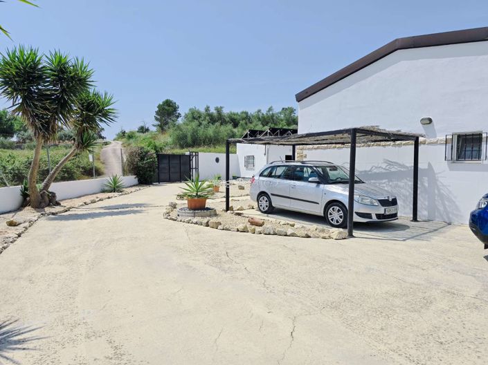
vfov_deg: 58.8
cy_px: 182
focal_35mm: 23
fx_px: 324
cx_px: 244
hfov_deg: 74.0
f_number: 1.7
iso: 12
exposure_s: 1/1488
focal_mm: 6.3
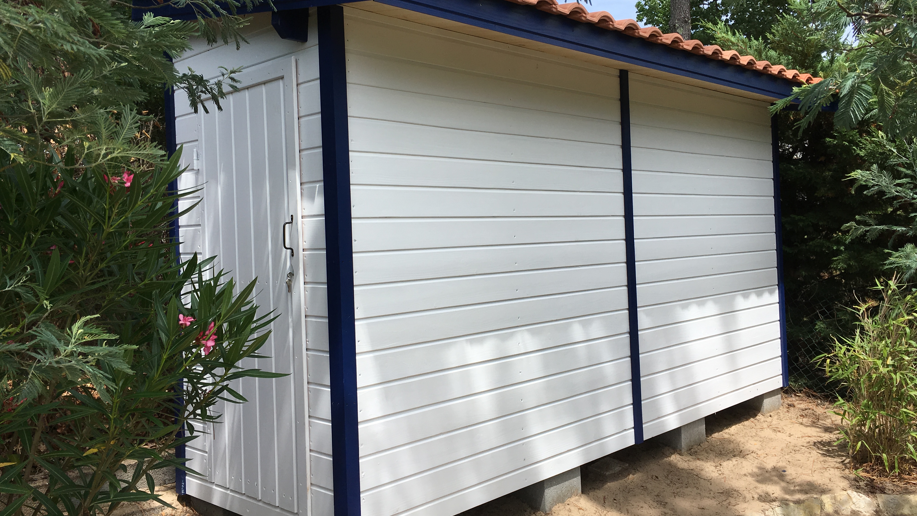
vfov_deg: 36.6
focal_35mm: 32
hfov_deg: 61.0
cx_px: 454
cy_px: 225
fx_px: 778
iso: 25
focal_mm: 4.15
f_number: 2.2
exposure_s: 1/1166
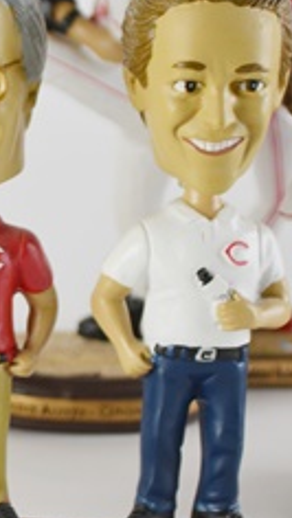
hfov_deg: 6.3
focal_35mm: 192
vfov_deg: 11.2
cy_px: 230
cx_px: -154
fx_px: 2639
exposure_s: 1/125
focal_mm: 48
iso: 400
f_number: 5.6
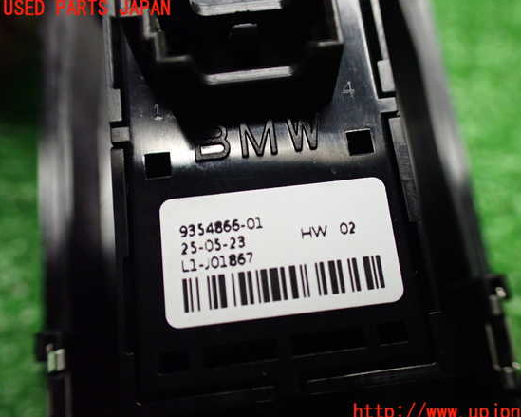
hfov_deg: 55.6
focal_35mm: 32
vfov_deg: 45.8
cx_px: 283
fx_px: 493
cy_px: 211
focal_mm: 5.4
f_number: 2.3
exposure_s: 1/125
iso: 800
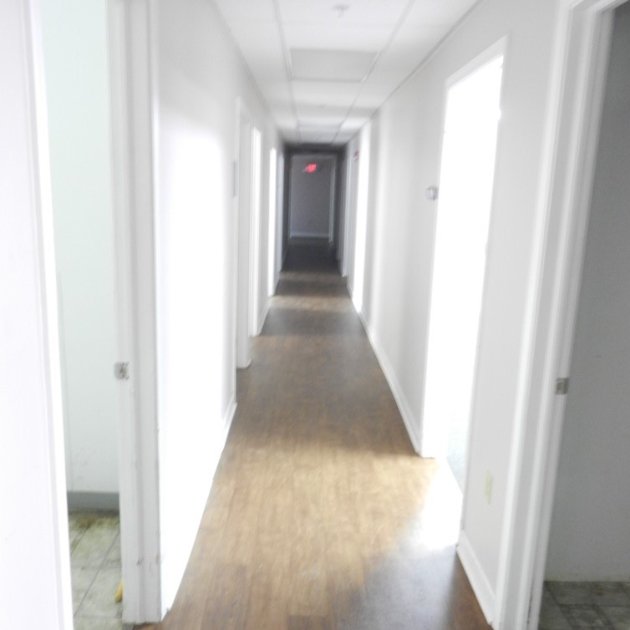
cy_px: 321
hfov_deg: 54.0
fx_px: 618
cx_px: 315
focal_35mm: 30
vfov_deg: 54.0
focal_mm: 4.5
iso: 400
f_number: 3.5
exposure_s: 1/3
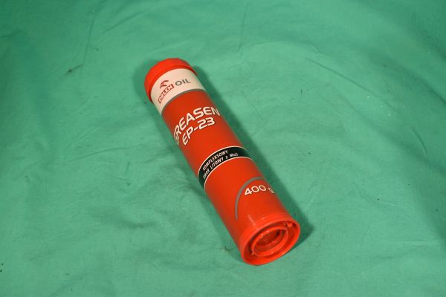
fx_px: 650
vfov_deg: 25.8
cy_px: 148
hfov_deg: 37.9
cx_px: 223
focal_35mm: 52
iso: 100
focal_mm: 35
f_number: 7.1
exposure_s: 1/30
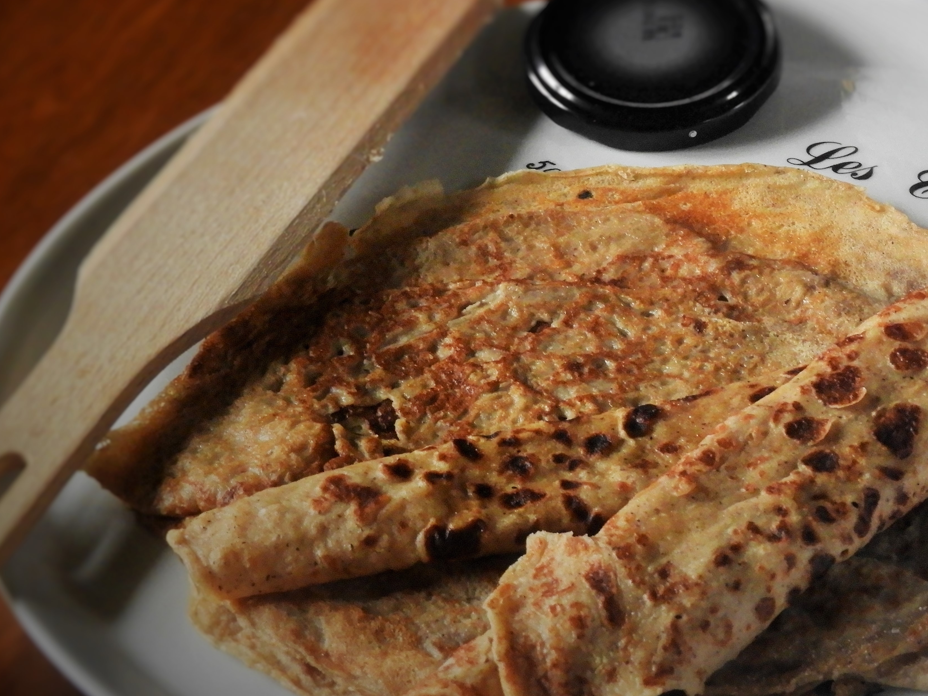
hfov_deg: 15.7
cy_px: 229
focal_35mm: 125
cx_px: 709
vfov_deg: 11.8
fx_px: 3351
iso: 800
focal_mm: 14.3
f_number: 4.5
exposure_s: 1/13
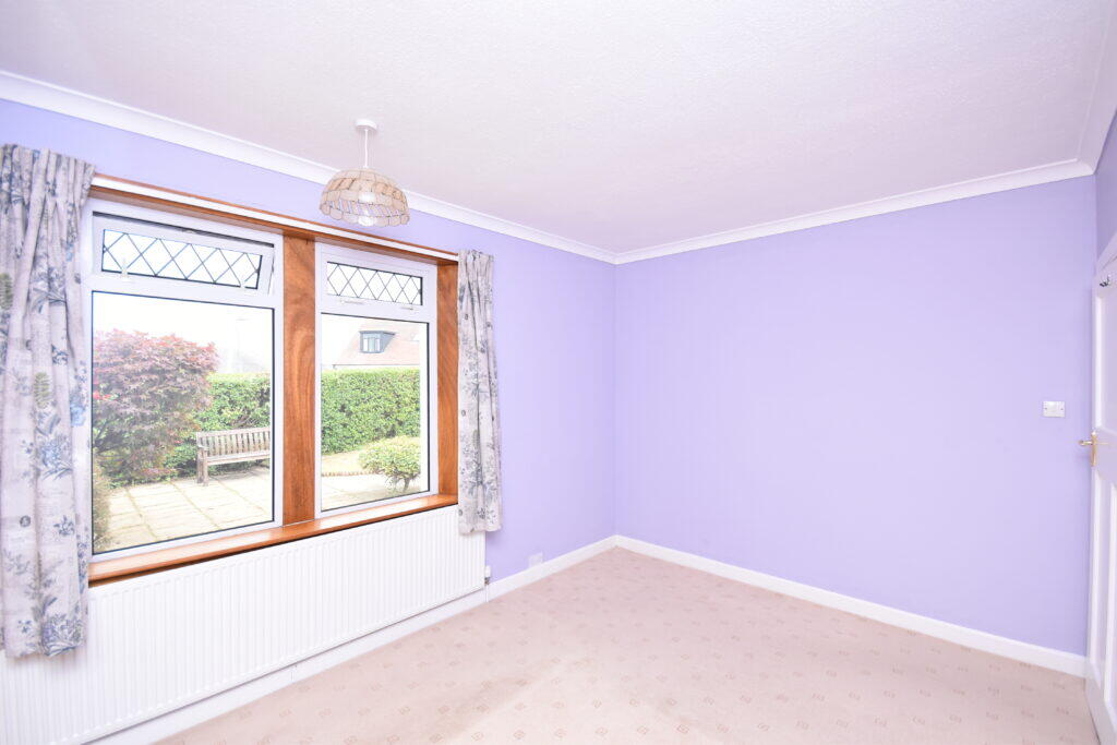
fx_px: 465
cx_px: 558
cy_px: 372
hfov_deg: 100.4
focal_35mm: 15
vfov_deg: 77.3
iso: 400
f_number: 6.3
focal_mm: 10
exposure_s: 1/160
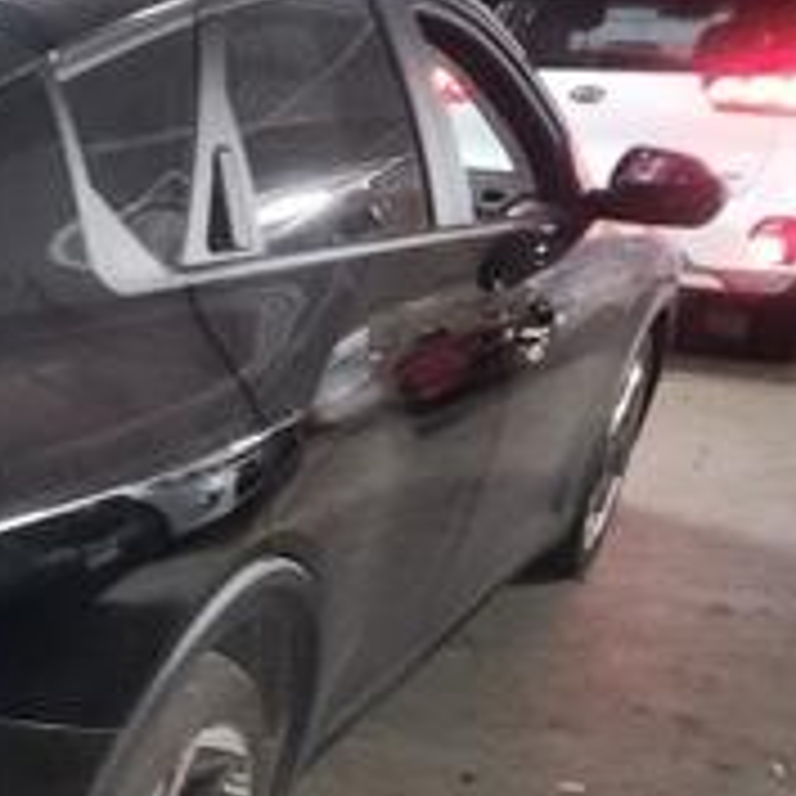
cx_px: -333
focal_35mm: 58
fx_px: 1509
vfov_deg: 28.7
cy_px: 679
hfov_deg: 24.4
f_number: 1.8
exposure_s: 1/9.99
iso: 2040
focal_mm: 6.4
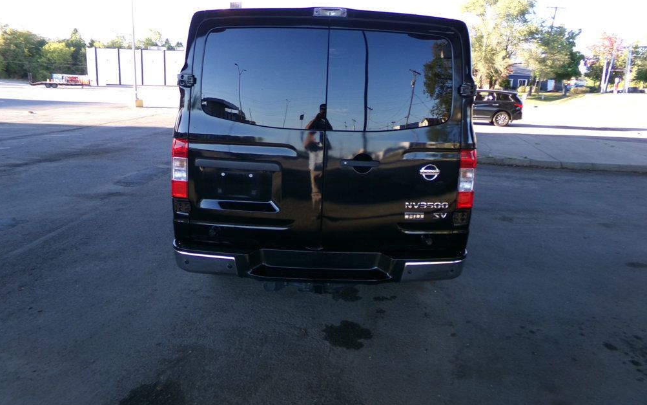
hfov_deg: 70.4
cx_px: 317
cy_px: 173
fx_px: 458
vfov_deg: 47.4
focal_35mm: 26
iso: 100
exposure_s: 1/70
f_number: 3.7
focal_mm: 4.3
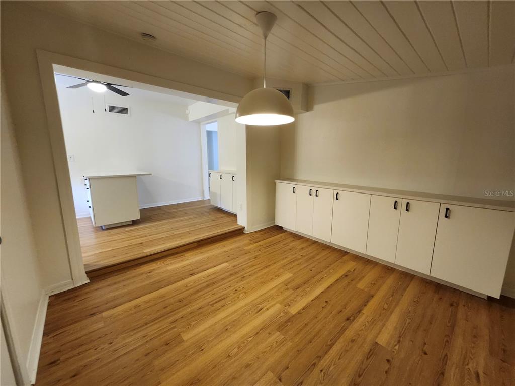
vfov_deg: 89.9
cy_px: 193
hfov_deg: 106.2
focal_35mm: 13
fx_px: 193
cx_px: 258
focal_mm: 1.74
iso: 320
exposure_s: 1/40
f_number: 2.2
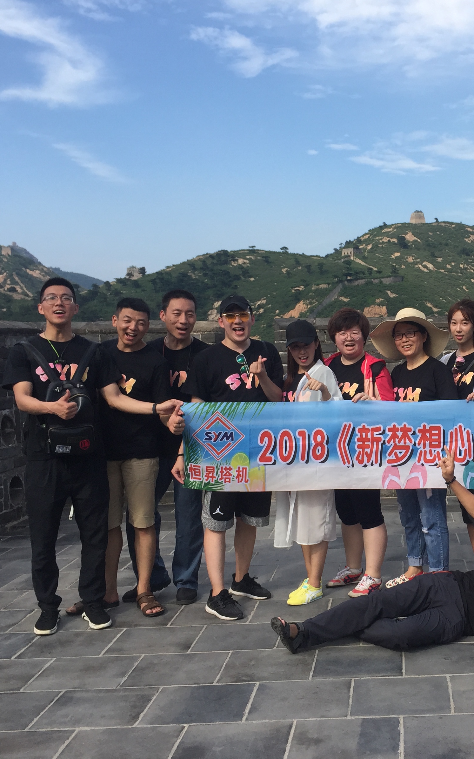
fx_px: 868
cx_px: 427
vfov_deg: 47.2
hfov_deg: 29.3
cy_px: 386
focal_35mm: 42
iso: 32
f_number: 2.2
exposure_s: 1/1199
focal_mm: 4.15
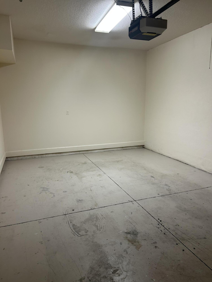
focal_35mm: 26
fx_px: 212
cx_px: 106
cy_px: 141
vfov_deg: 67.3
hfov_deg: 53.1
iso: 64
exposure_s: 1/60
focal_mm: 5.7
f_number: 1.5
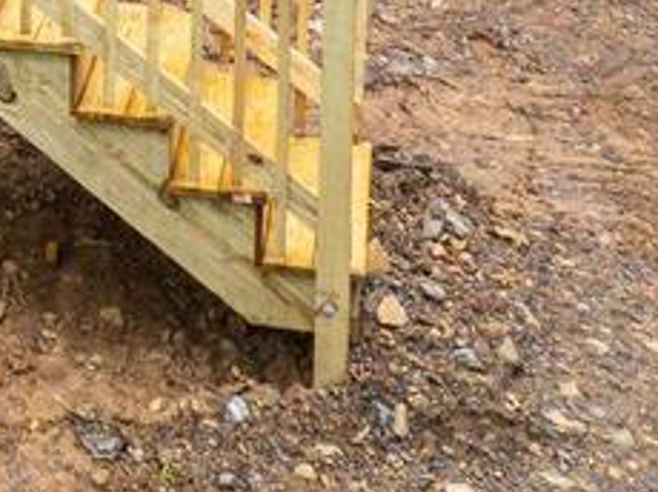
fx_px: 2848
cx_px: -818
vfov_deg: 8.8
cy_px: -732
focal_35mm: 150
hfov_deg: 11.4
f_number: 2.8
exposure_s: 1/15
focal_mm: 12.29
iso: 100
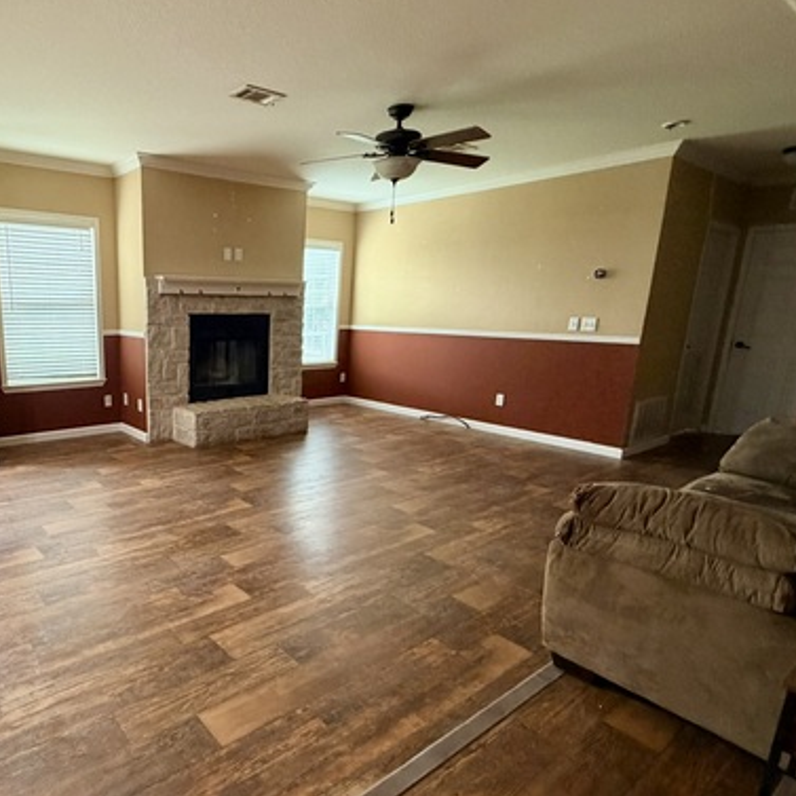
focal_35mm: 21
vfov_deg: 72.0
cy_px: 427
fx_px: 546
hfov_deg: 68.8
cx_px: 228
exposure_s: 1/60
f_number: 2.2
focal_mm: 2.22
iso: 250
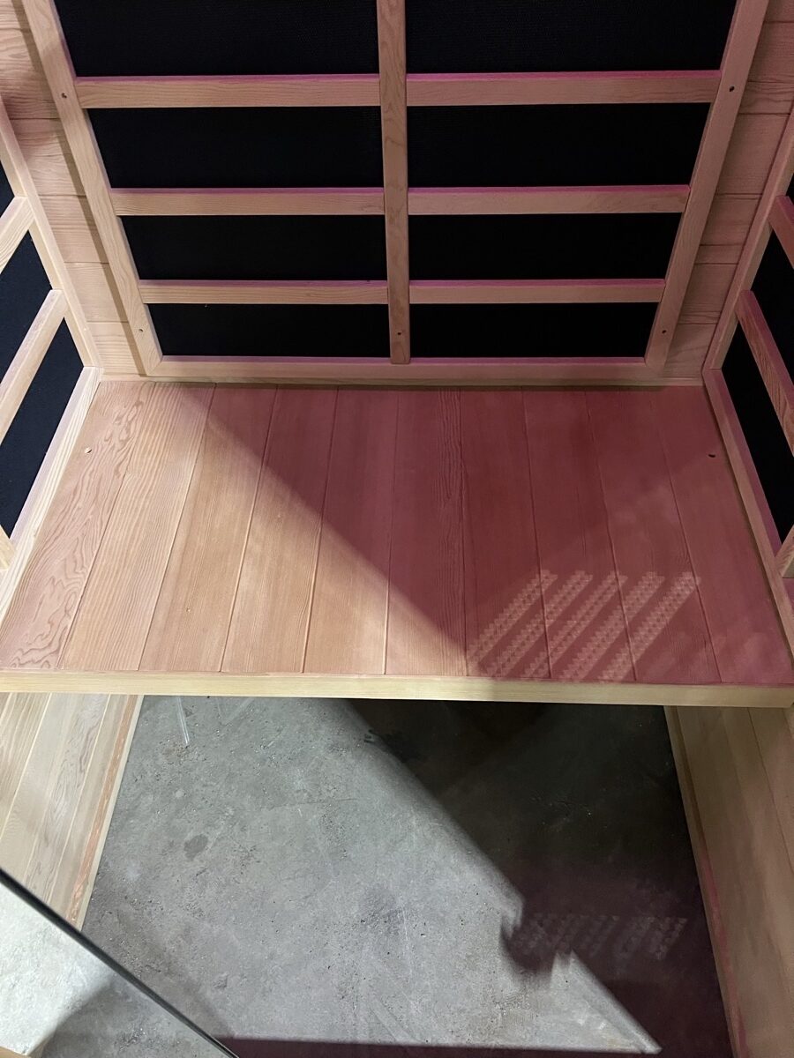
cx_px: 397
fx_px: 795
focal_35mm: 26
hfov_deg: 53.1
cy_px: 529
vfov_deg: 67.3
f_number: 1.5
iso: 640
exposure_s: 1/33
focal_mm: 5.7
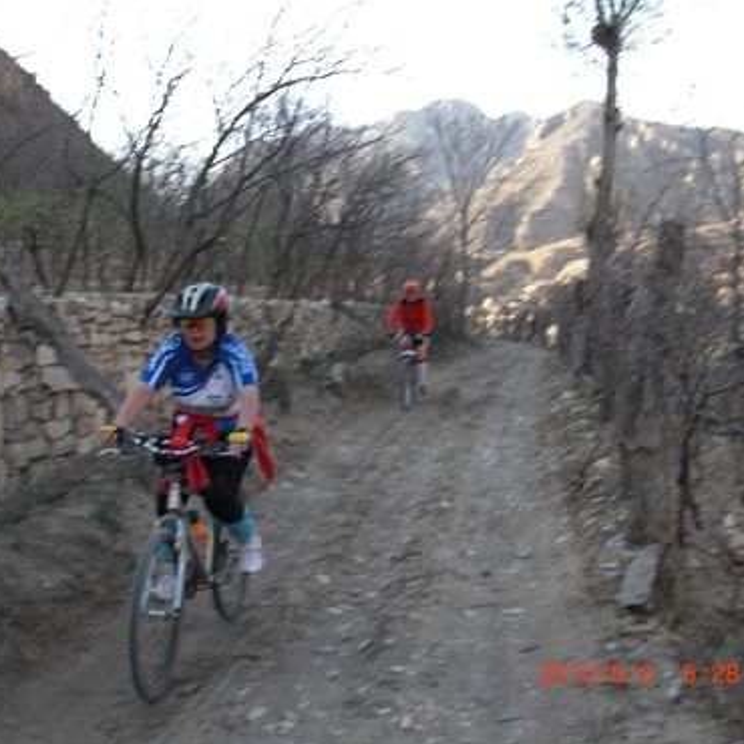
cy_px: 373
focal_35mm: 43
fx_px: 1046
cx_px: 298
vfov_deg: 39.2
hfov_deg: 39.0
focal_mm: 6.3
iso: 50
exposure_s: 1/125
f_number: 2.8
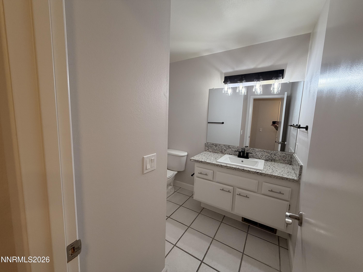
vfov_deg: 85.7
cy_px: 136
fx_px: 147
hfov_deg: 102.1
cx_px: 182
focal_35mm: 14
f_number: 2.2
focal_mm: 2.22
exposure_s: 1/120
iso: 160
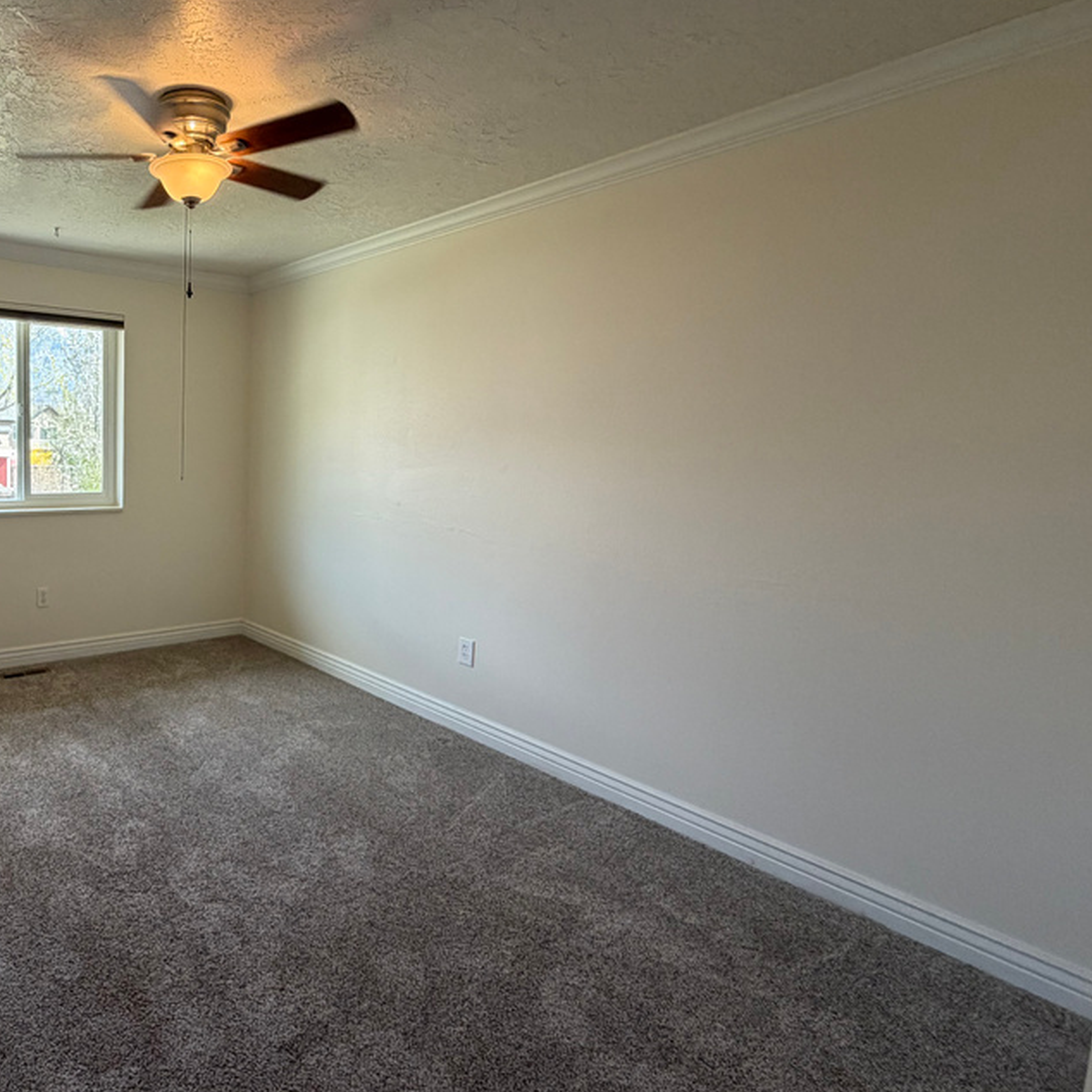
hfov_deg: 67.5
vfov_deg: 74.7
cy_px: 512
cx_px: 212
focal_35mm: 20
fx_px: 714
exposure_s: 1/121
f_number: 2.2
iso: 160
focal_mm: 2.22
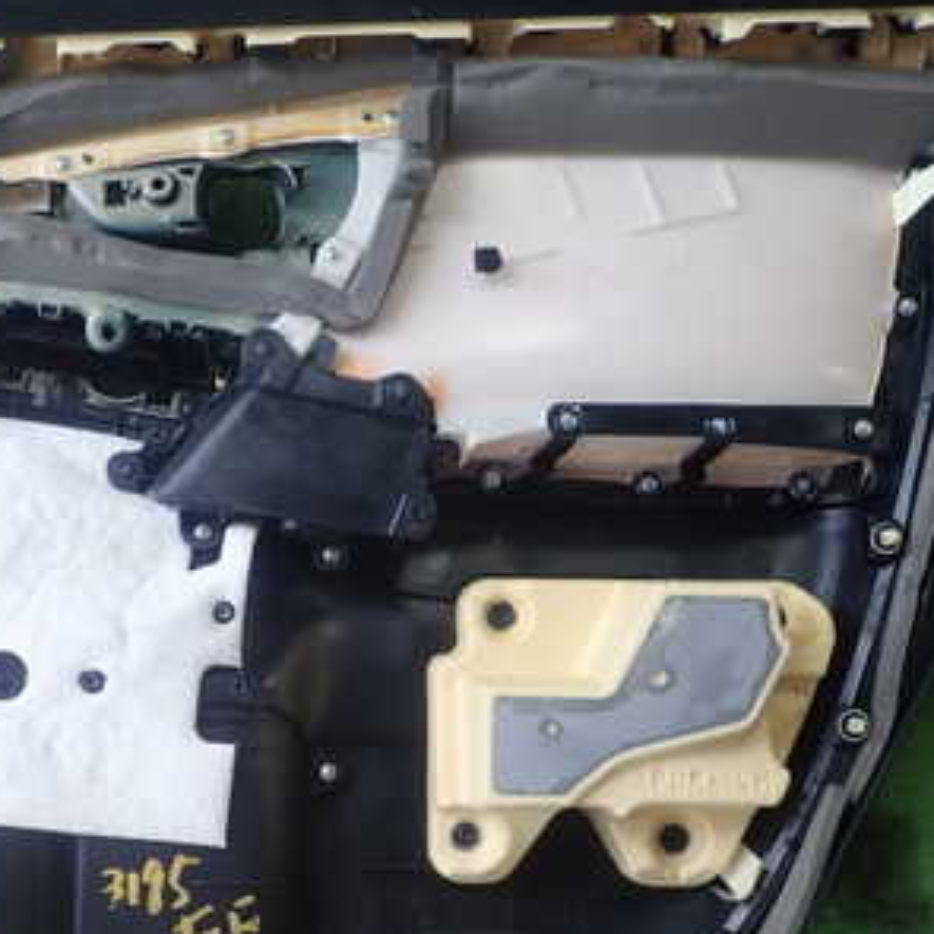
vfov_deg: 37.3
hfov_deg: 36.8
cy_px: 598
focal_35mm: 45
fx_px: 1374
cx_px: 247
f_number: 2.8
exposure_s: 1/80
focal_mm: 4.5
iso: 100
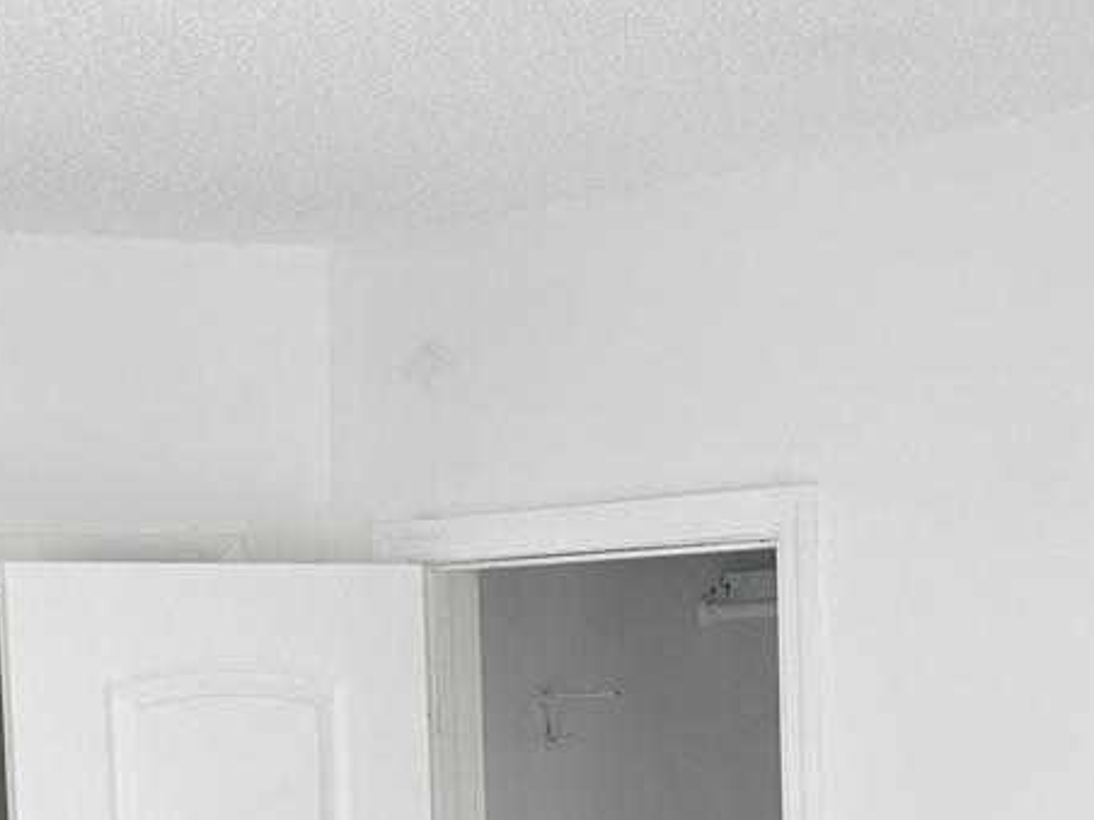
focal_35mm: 85
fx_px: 2686
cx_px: 566
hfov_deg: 23.0
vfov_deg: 16.9
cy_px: 888
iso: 64
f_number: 1.78
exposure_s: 1/141
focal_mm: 6.86
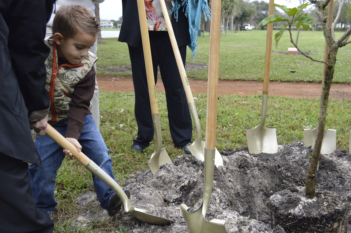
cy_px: 116
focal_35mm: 42
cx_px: 176
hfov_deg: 46.4
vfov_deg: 31.8
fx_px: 409
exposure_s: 1/125
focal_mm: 28
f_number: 5.6
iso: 180
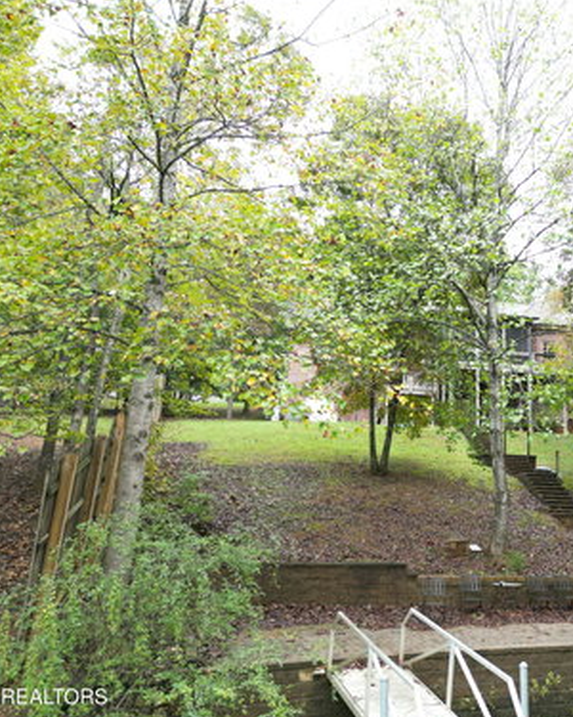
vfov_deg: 55.7
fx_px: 678
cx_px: 441
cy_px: 363
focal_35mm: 32
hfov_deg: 44.0
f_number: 1.7
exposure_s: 1/160
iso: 100
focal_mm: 6.72
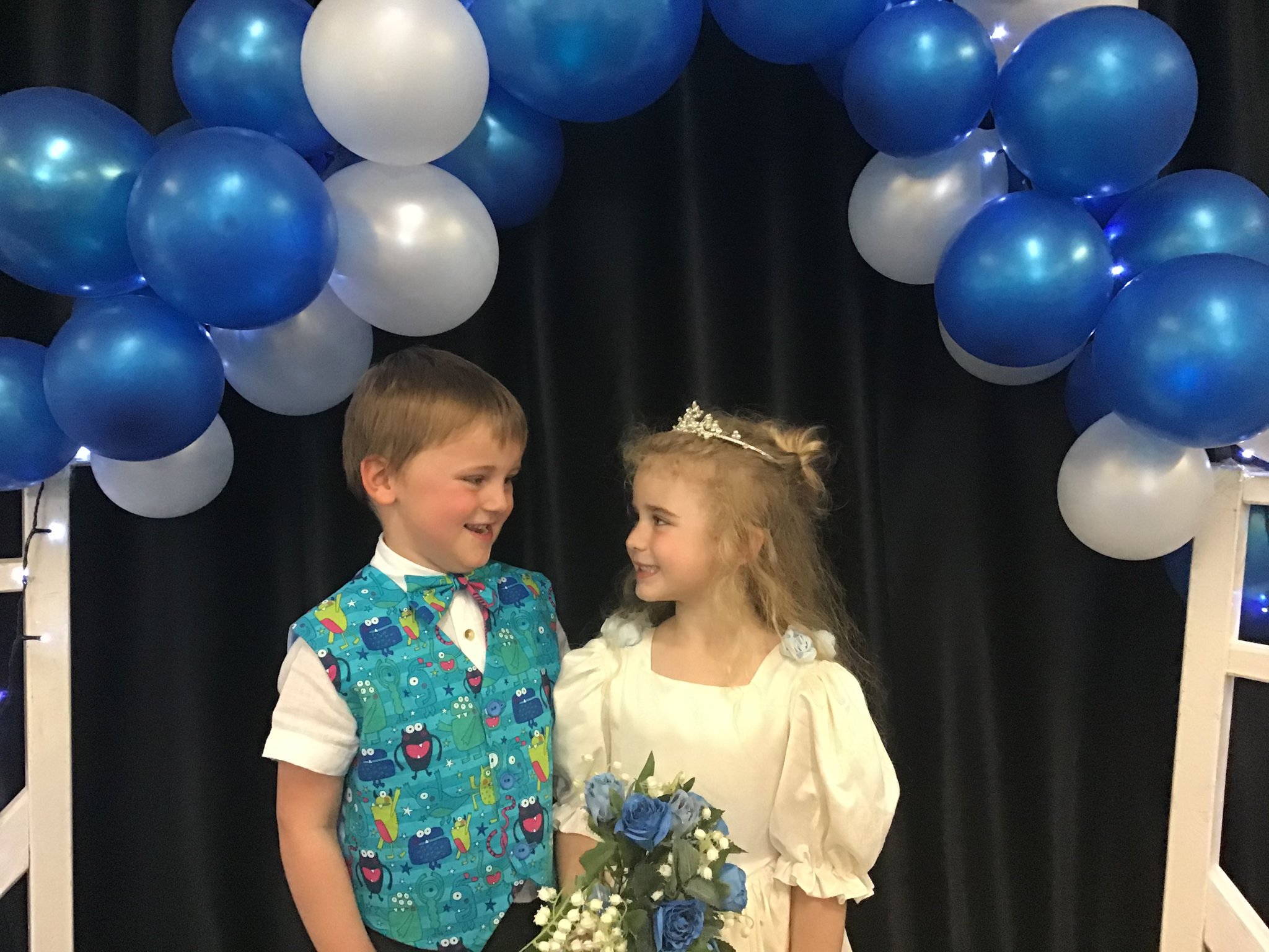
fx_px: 1136
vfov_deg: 45.4
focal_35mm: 31
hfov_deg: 58.4
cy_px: 476
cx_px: 634
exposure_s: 1/25
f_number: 2.4
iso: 200
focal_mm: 3.3
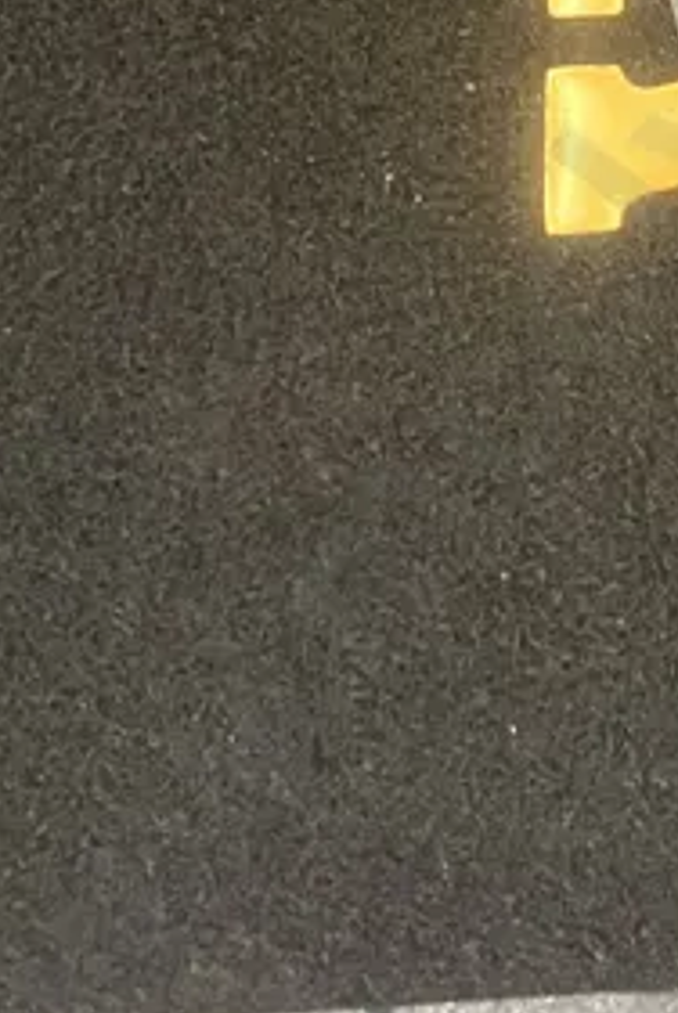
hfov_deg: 12.3
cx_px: 1021
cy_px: -281
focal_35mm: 106
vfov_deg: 18.1
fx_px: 2987
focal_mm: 3.99
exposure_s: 1/50
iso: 250
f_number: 1.8
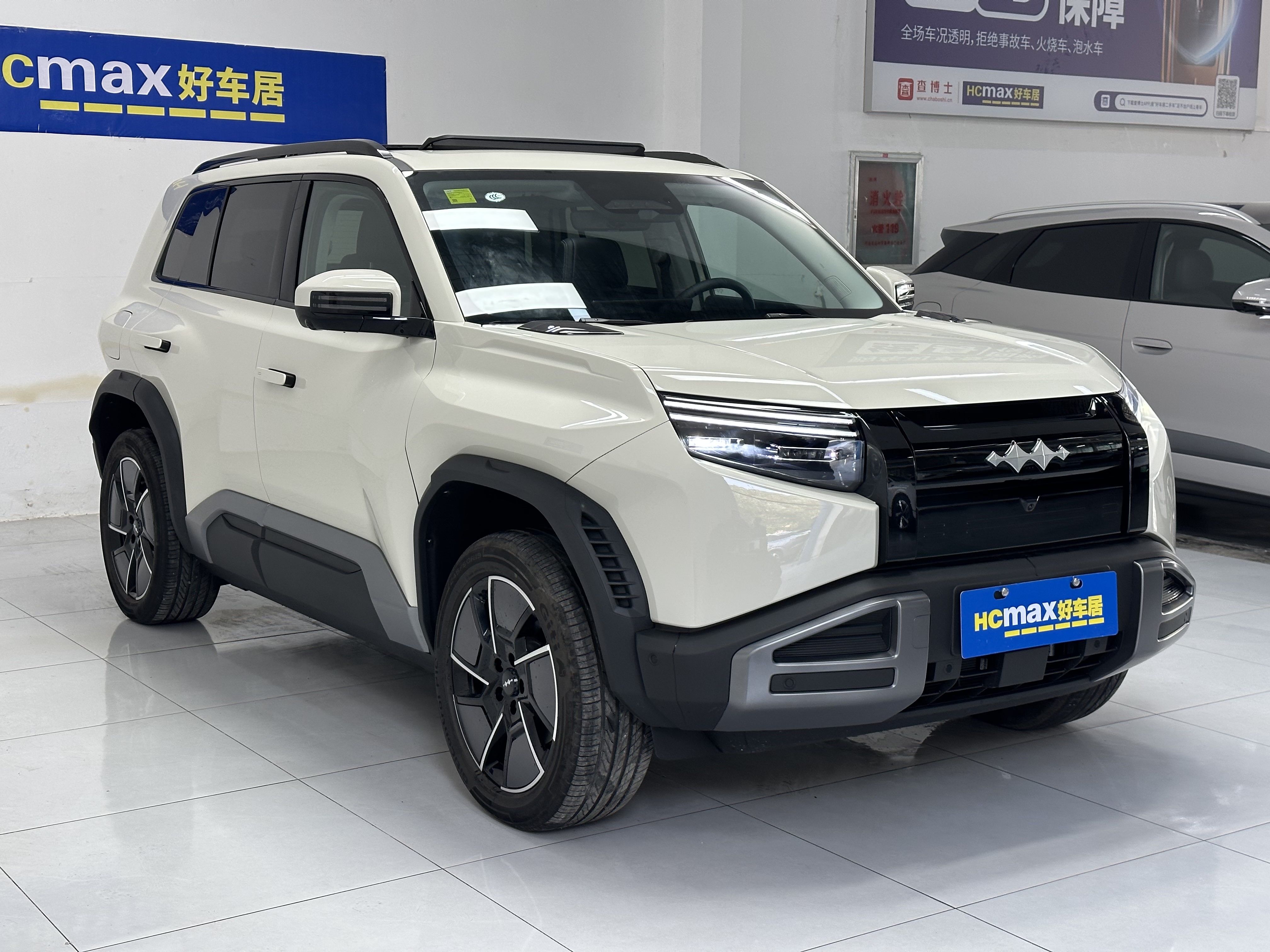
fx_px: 1761
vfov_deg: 30.3
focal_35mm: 48
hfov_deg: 39.7
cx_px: 635
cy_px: 476
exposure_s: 1/100
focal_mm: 6.86
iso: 80
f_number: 1.78
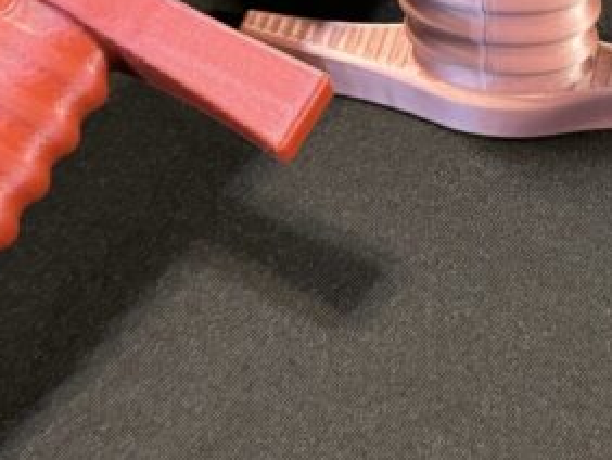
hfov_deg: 22.2
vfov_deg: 16.8
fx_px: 1504
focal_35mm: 85
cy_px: -61
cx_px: 599
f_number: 1.78
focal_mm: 6.86
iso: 640
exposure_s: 1/60
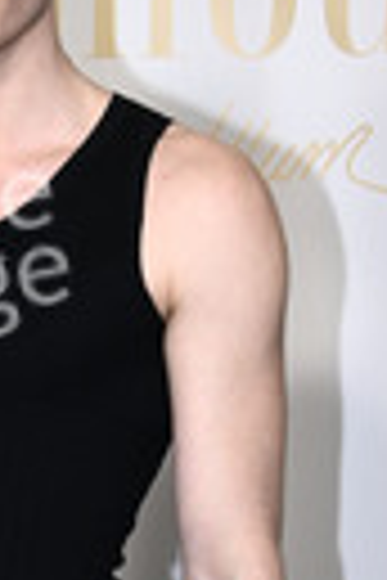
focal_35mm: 192
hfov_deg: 7.1
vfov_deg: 10.7
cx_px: -32
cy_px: 504
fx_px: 3096
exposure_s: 1/250
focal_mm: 62
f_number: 5.6
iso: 1000
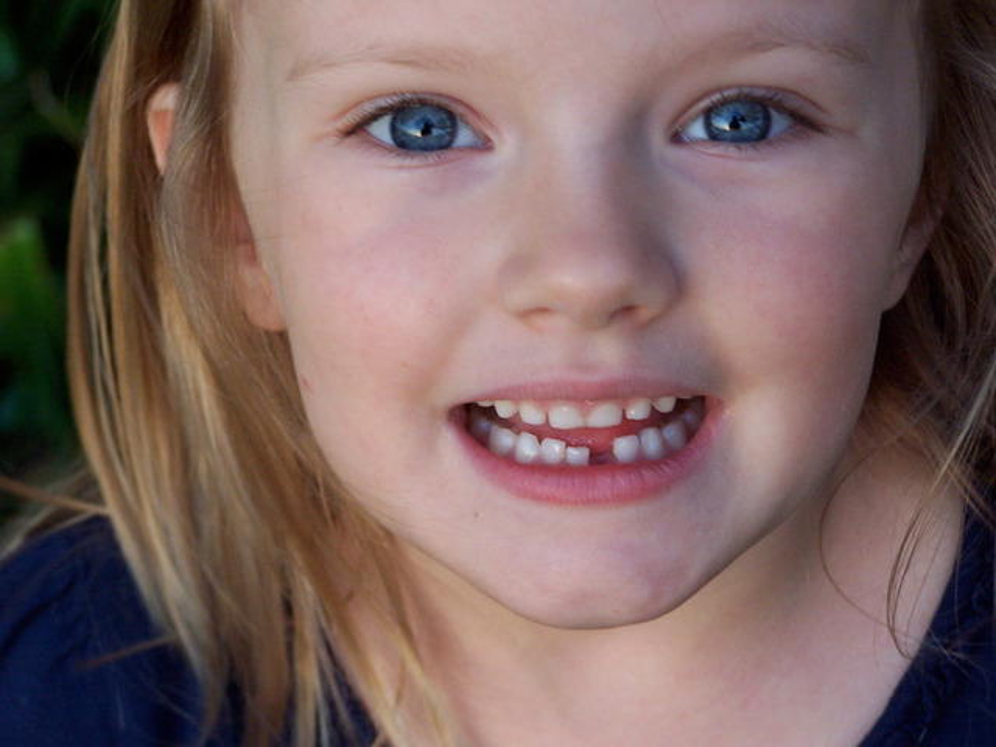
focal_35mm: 139
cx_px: 498
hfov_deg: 14.2
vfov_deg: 10.7
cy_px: 374
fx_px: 3999
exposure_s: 1/45
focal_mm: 23.1
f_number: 3.2
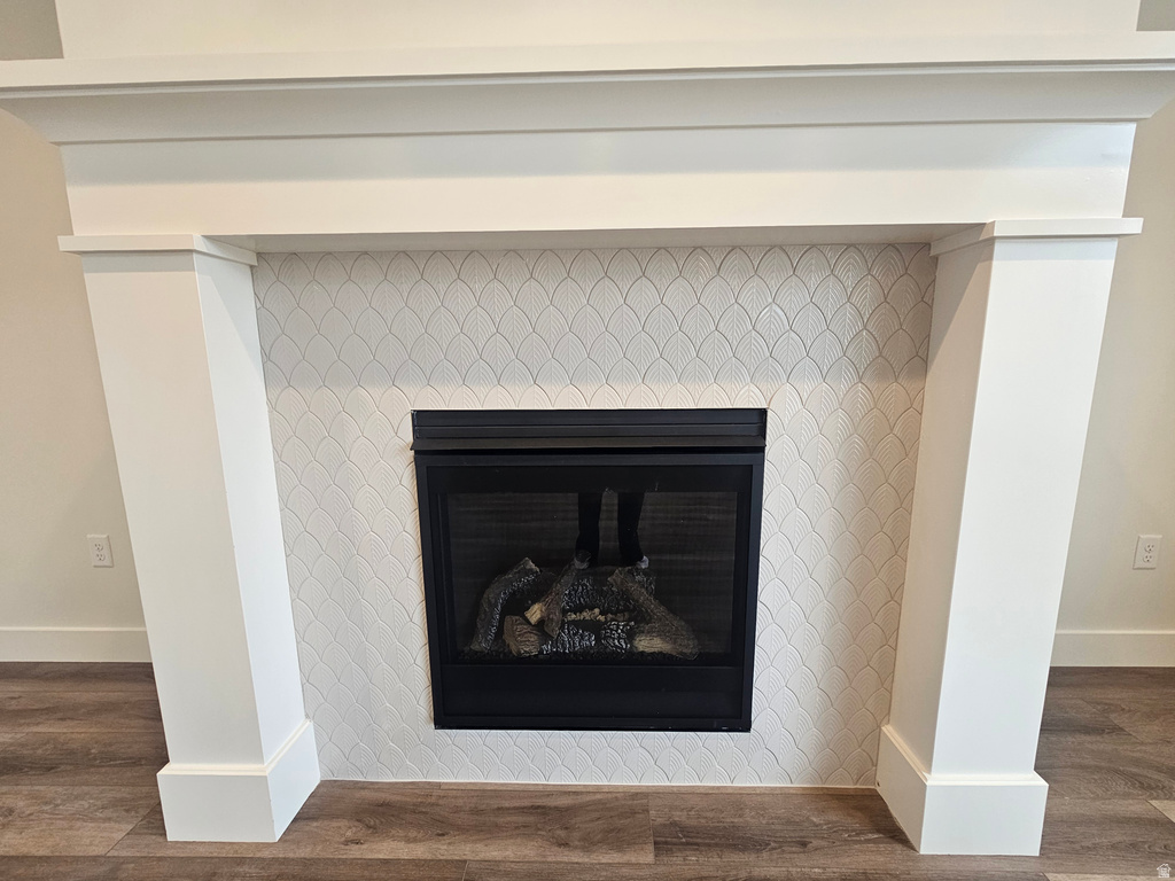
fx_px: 441
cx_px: 588
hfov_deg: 106.2
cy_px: 440
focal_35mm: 13
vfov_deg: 89.9
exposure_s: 1/60
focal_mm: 2.2
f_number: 2.2
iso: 125
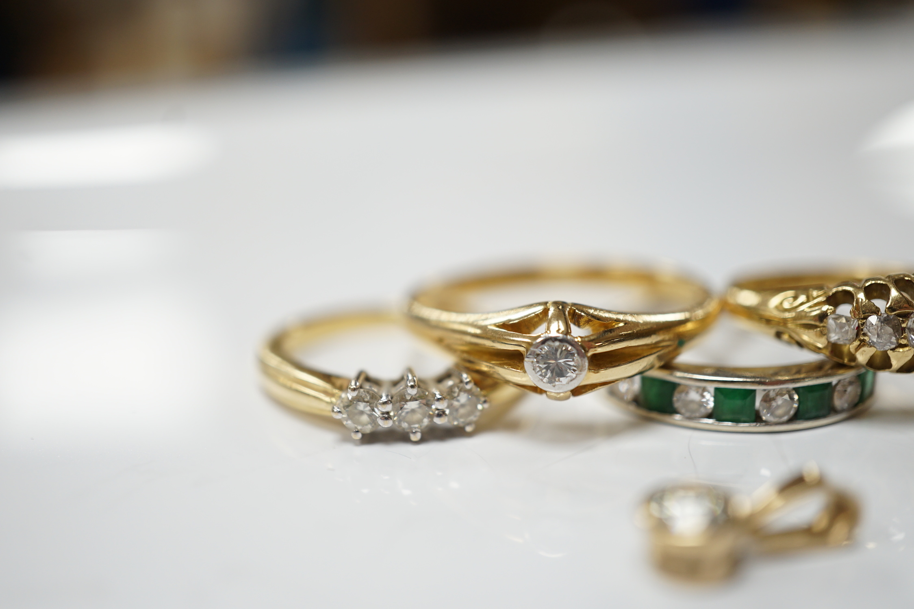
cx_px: 457
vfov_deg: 29.9
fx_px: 1142
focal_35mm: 45
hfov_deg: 43.6
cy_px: 304
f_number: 3.5
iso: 200
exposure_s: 1/60
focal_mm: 30
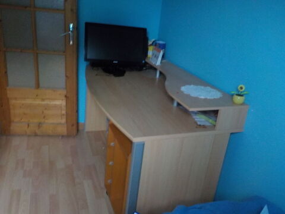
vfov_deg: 46.8
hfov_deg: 60.0
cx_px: 142
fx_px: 247
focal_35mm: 30
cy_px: 107
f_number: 3.3
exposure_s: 1/10
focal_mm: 4.1
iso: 800
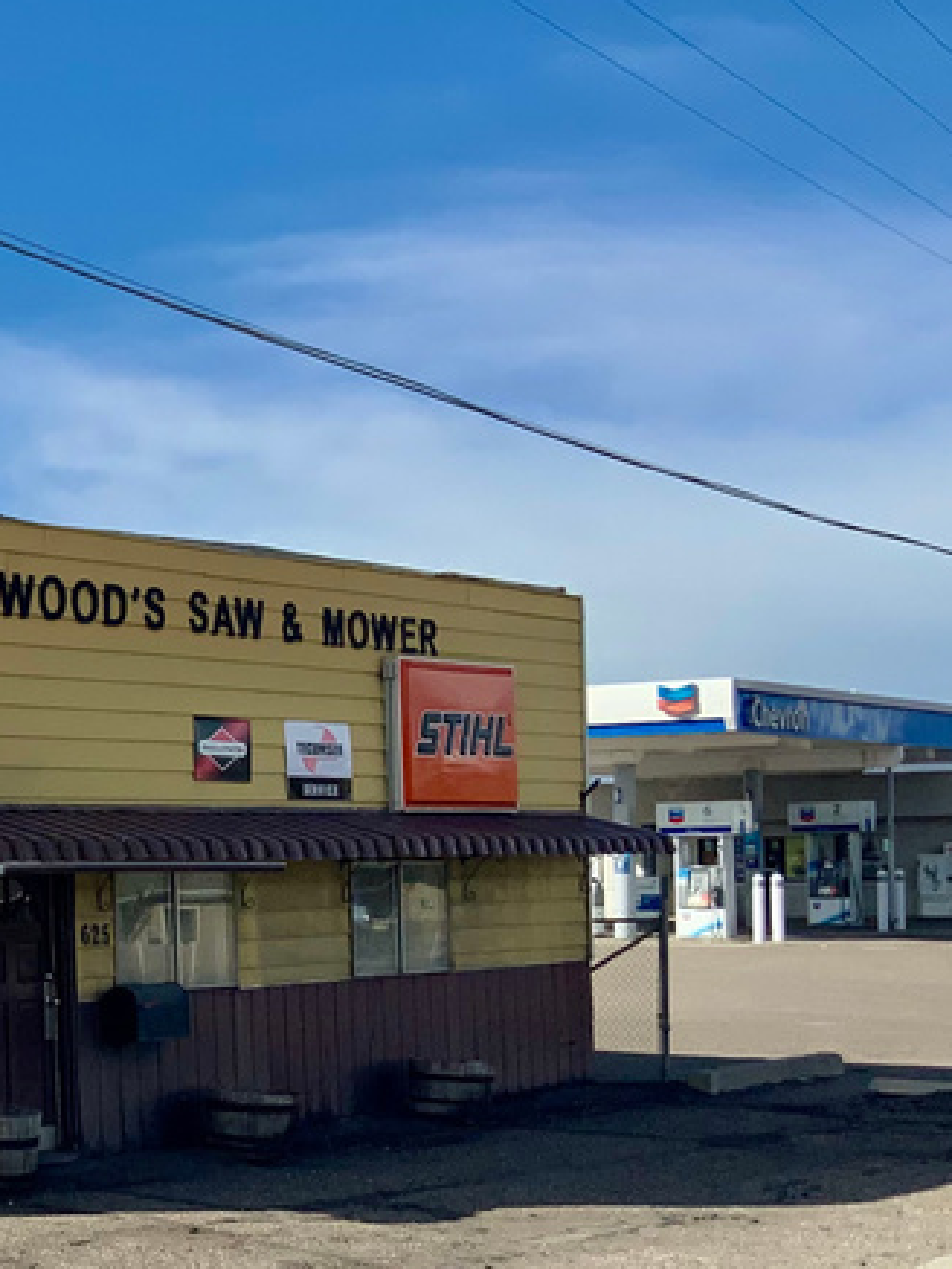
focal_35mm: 68
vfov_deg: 28.4
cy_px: 833
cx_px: -311
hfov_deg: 19.8
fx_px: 2492
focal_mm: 3
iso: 16
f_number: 1.8
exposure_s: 1/2320
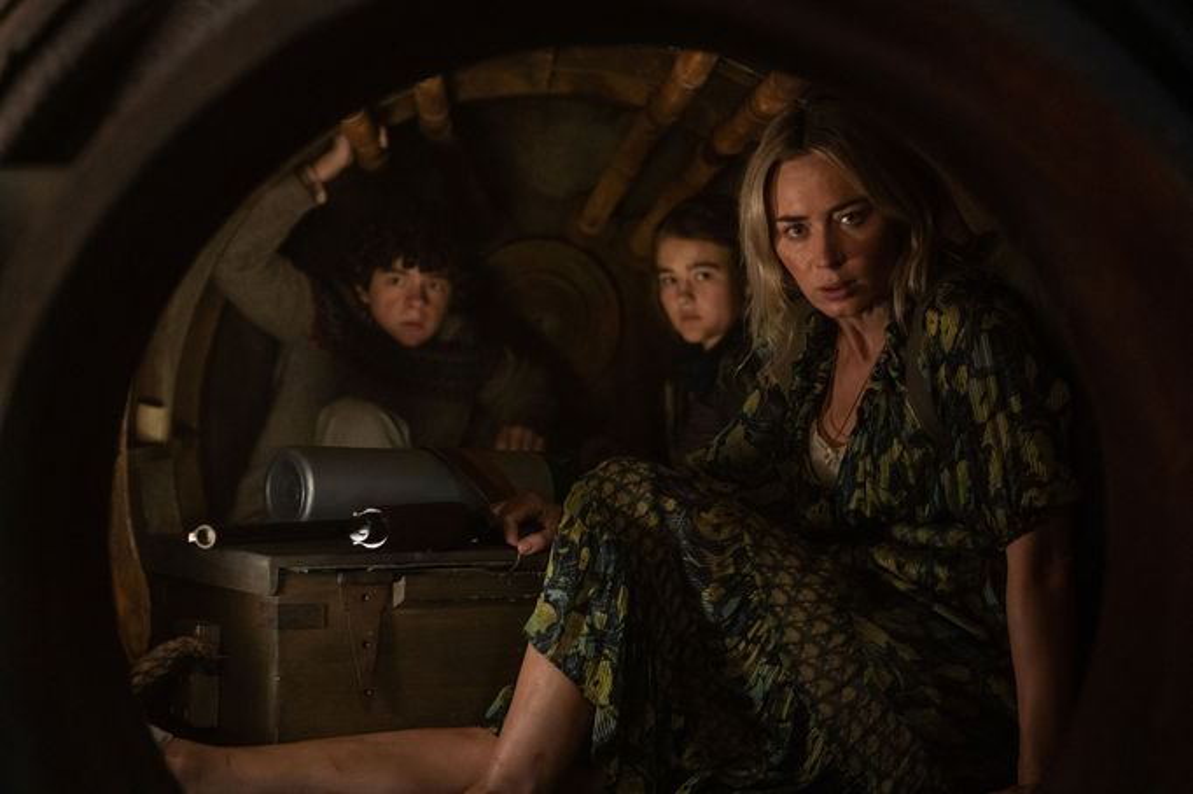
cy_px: 397
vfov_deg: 16.1
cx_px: 596
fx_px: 2815
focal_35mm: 85
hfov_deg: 23.9
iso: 3200
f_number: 4
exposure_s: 1/160
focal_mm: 85
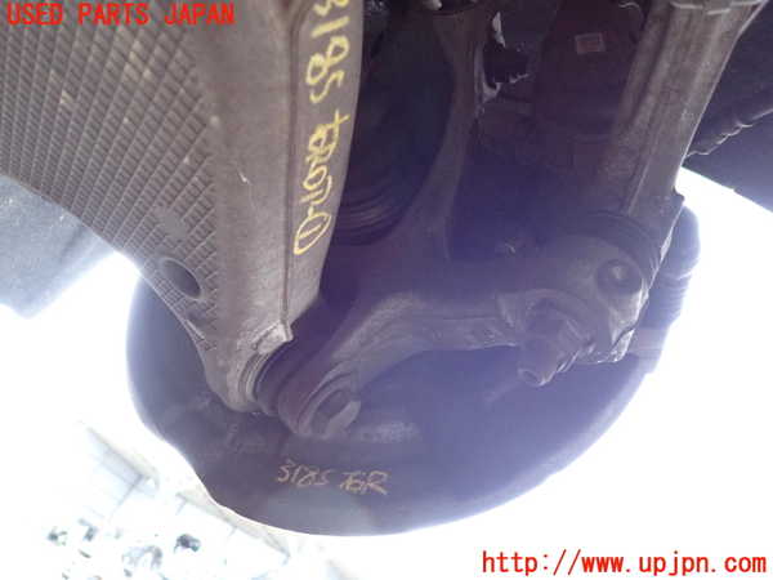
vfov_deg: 54.9
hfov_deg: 69.4
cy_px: 290
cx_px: 386
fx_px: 558
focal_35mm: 25
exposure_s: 1/125
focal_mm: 4.5
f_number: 2
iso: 1250
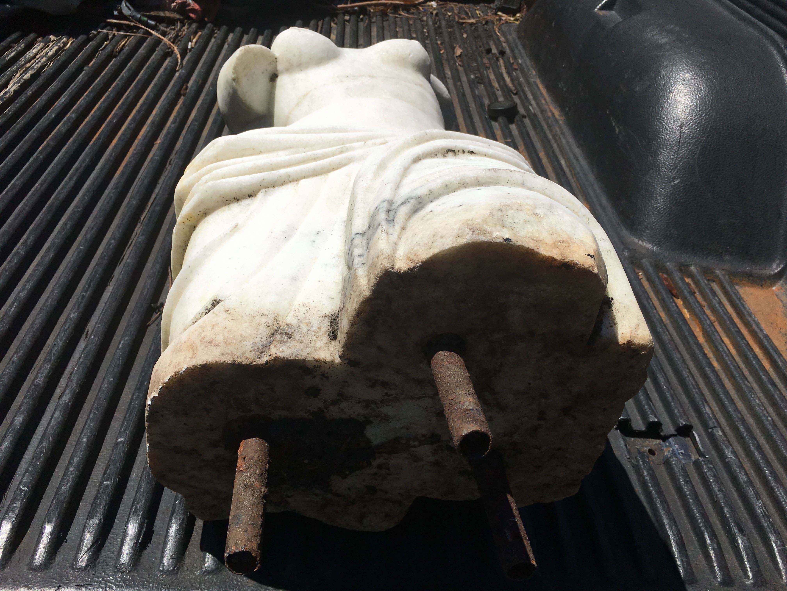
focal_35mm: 29
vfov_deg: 48.2
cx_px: 394
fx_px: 659
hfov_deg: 61.7
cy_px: 296
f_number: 2.2
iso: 25
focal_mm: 4.15
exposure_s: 1/4049
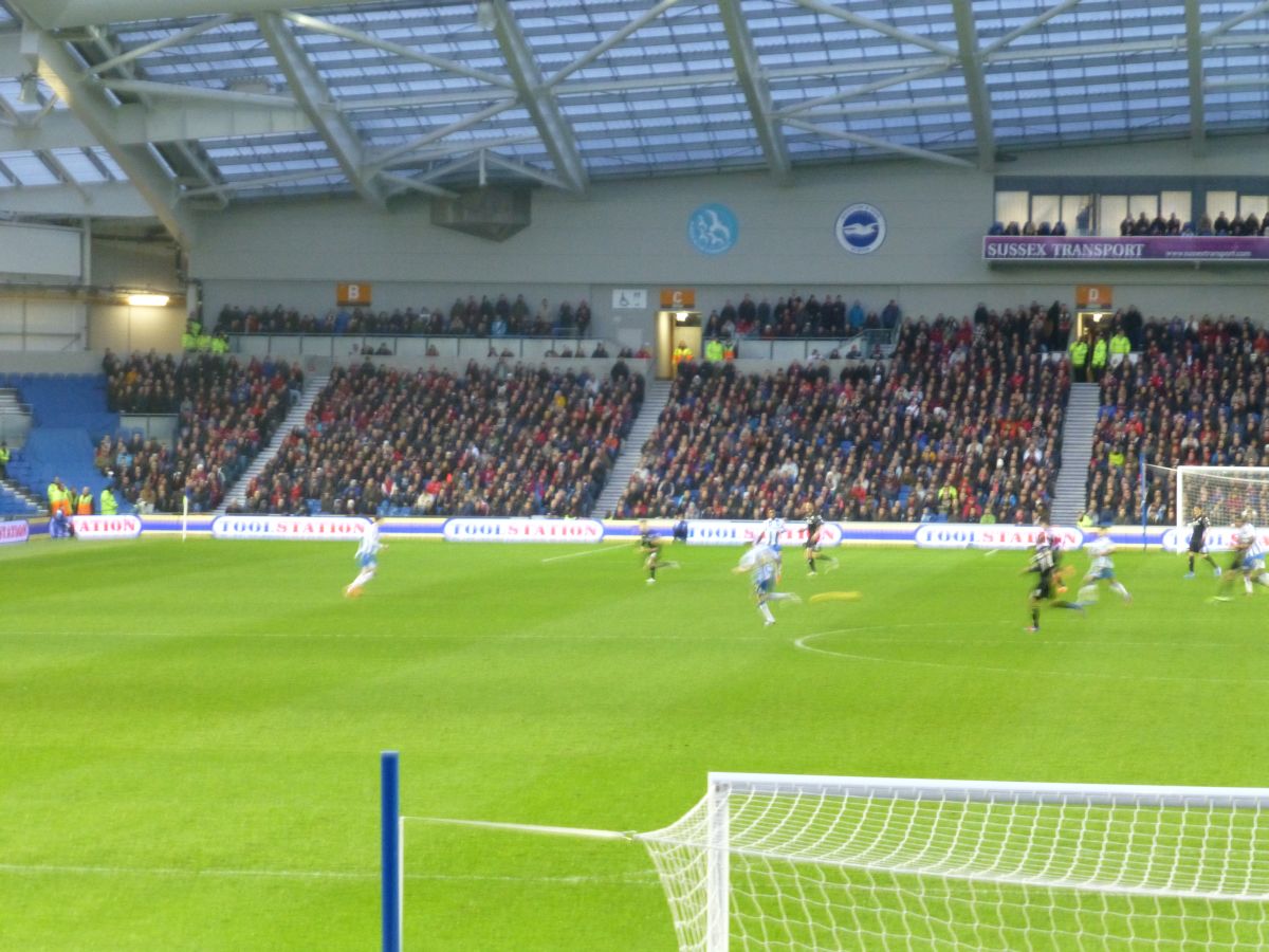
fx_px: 4216
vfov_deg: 12.9
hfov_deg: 17.1
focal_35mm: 115
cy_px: 476
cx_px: 634
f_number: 5.3
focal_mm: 20.6
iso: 500
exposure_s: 1/15
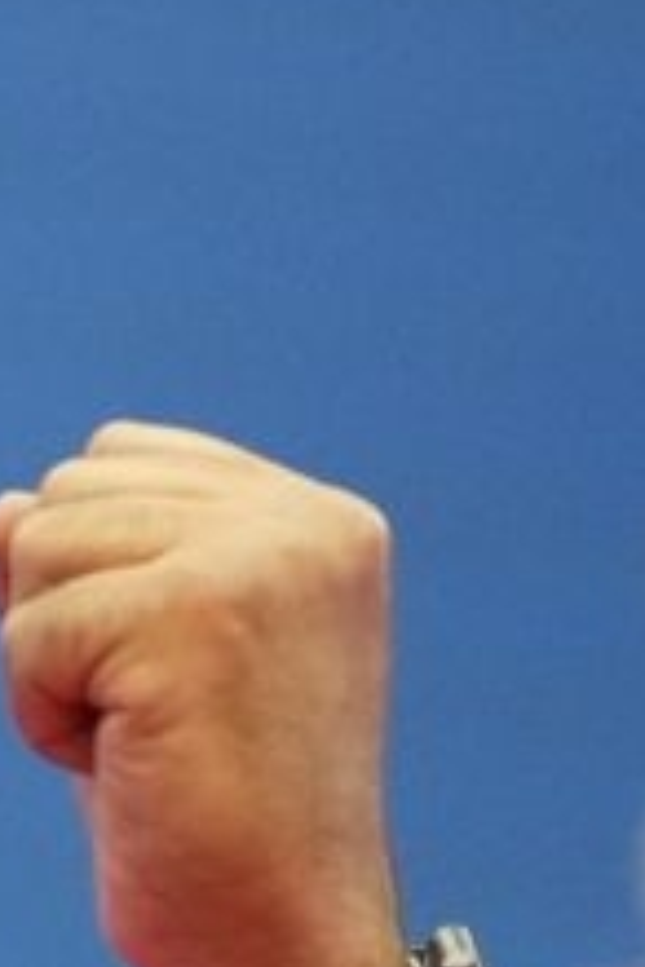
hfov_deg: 2.1
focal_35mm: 658
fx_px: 17682
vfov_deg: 3.1
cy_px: 2093
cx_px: -1657
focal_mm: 80
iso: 4000
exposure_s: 1/1000
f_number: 2.8
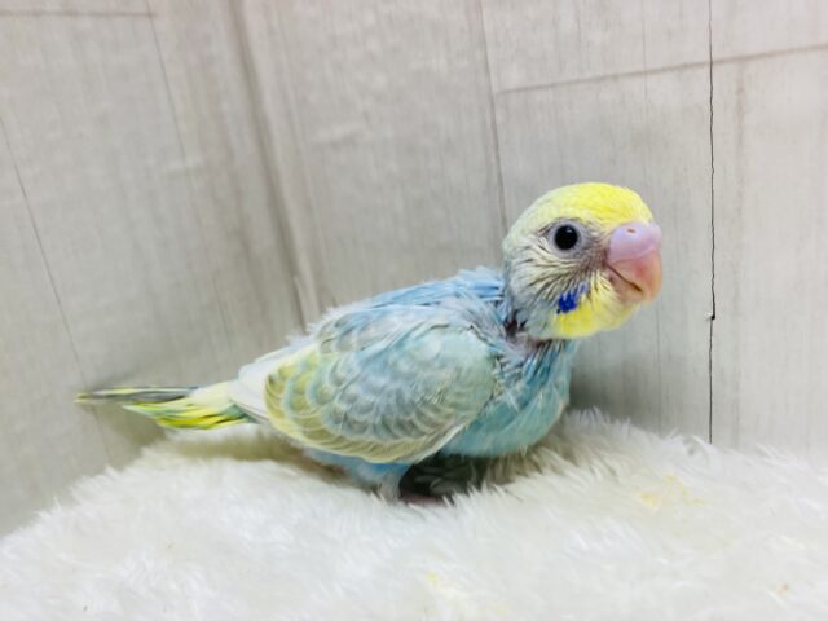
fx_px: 598
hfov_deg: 69.4
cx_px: 414
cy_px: 310
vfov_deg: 54.9
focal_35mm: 25
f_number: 1.8
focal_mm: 4.25
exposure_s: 1/100
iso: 80
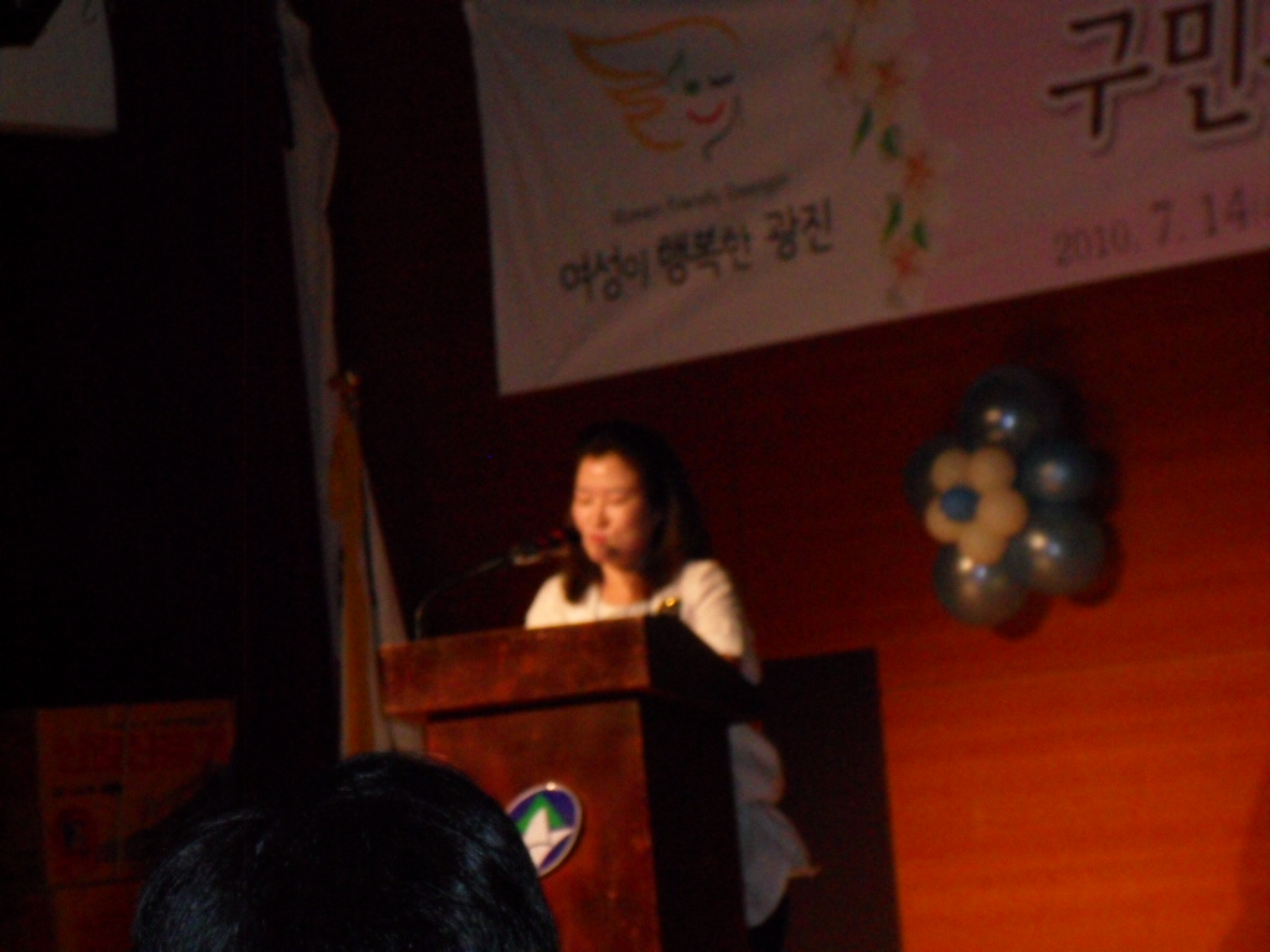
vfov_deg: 10.6
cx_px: 635
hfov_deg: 14.1
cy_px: 476
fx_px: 5136
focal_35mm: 140
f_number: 5.8
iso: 640
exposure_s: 1/60
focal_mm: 25
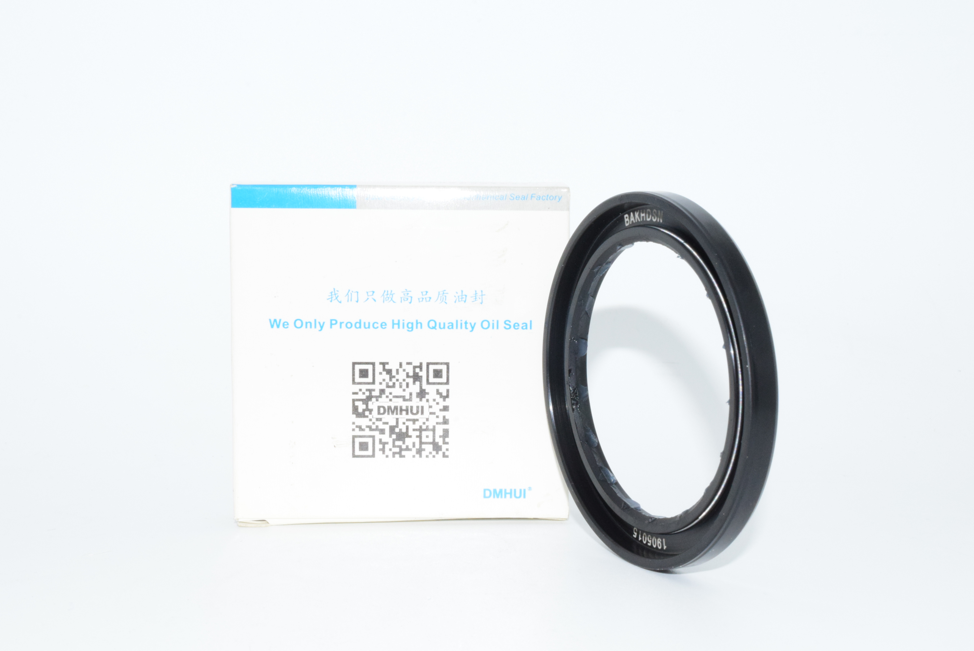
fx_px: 1421
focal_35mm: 52
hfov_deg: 37.8
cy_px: 326
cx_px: 487
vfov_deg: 25.8
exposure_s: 1/60
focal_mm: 35
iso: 1600
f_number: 29
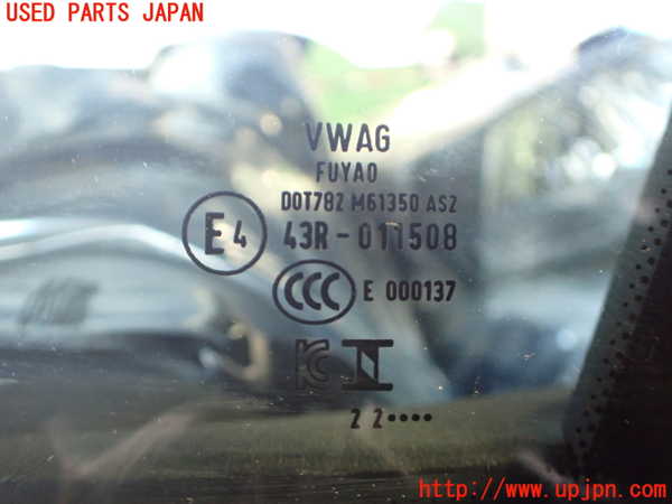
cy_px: 252
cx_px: 336
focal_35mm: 30
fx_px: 582
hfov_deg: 60.0
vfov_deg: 46.8
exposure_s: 1/30
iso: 1000
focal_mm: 5.4
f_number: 2.3
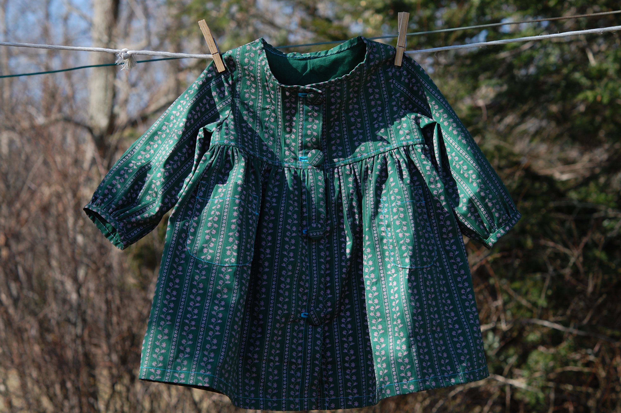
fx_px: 1551
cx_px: 310
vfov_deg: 15.2
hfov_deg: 22.6
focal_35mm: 90
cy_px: 206
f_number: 6.3
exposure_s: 1/400
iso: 200
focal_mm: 60
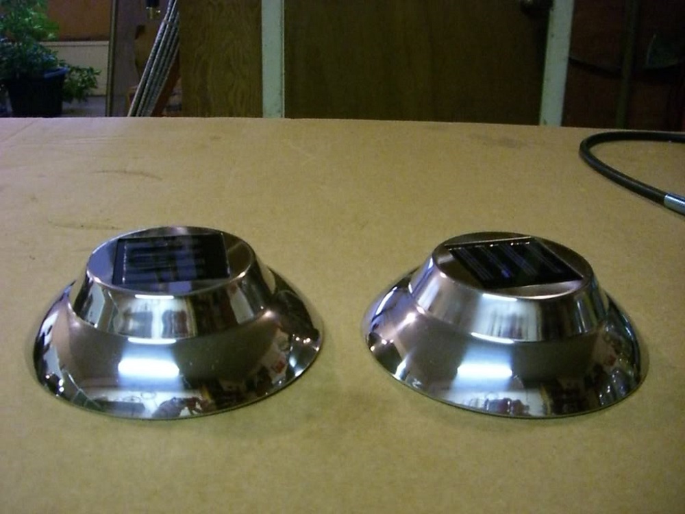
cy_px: 257
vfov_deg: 37.7
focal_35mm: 38
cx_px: 342
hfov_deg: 49.0
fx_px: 752
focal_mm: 6.2
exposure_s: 1/50
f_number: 2.7
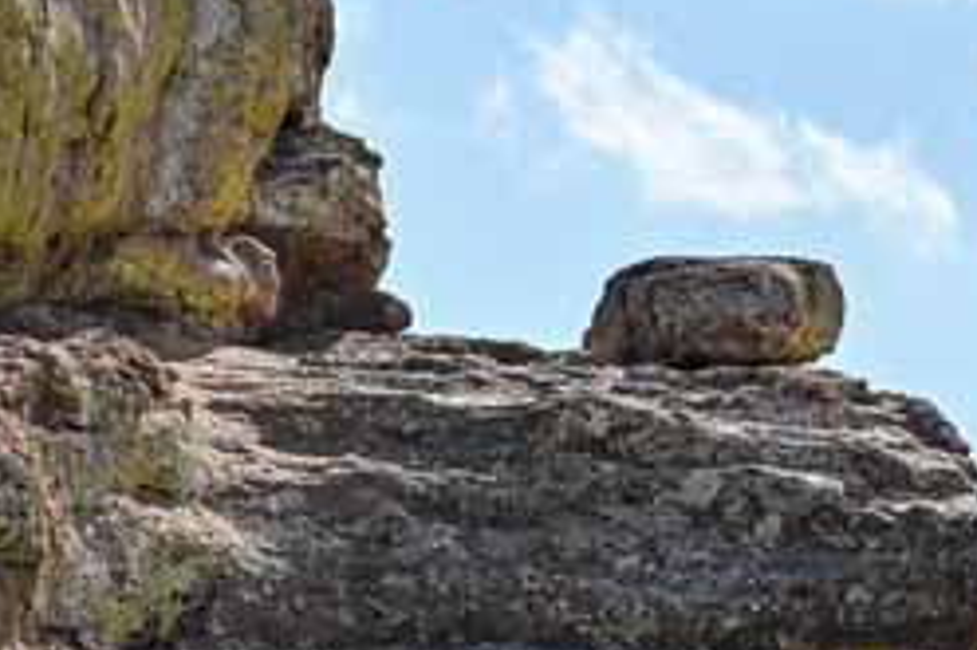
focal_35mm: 355
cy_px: 1001
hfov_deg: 5.7
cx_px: 1473
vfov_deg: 3.8
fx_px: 9628
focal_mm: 110
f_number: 5
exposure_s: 1/1000
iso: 100
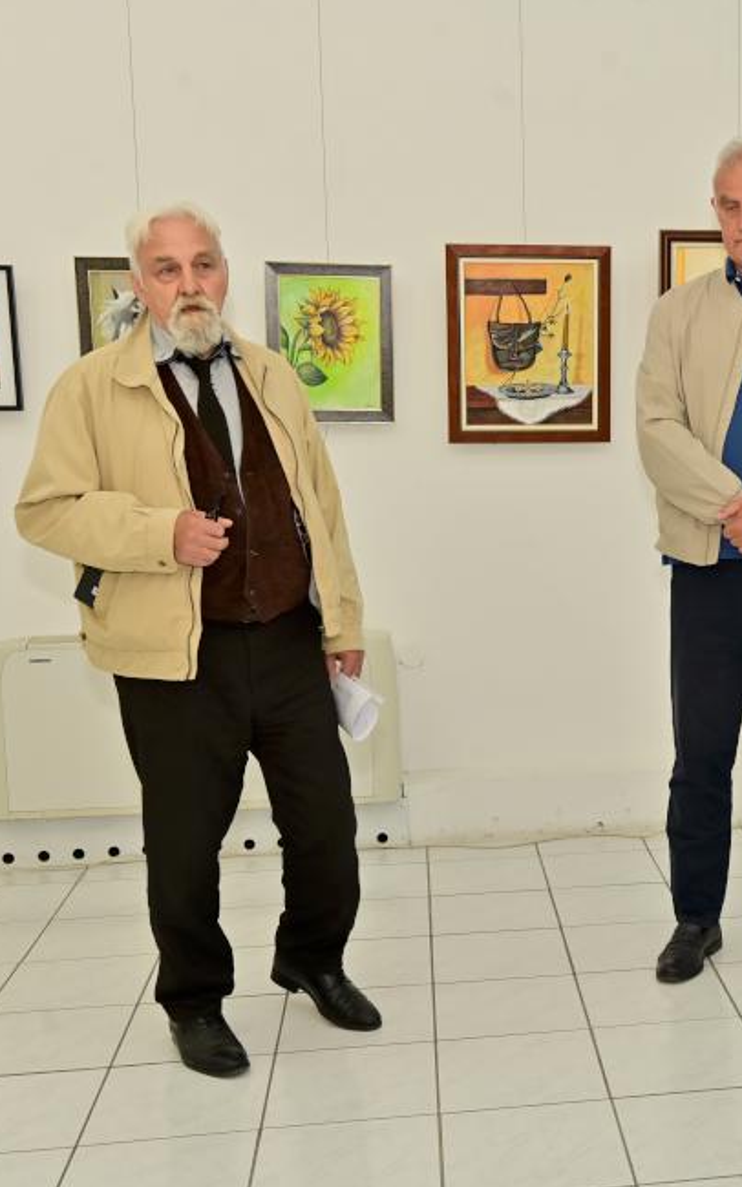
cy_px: 600
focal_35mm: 48
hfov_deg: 26.1
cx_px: 667
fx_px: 1547
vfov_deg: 42.0
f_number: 7.1
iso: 500
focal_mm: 30.5
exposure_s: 1/200
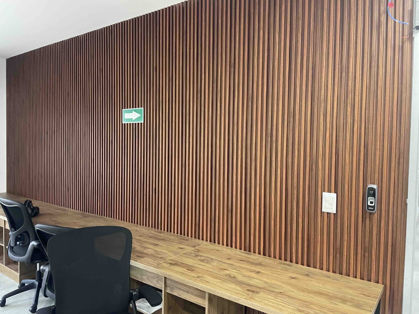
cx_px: 210
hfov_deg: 67.3
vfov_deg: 53.1
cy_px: 157
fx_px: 315
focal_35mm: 26
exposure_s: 1/40
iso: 500
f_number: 1.6
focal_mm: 4.2
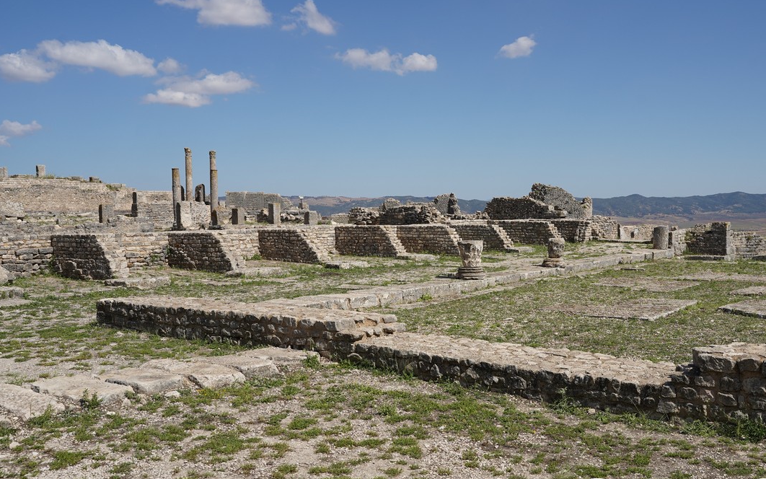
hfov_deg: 51.4
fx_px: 793
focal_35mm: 38
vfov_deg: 33.6
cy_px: 240
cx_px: 431
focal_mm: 33
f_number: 8
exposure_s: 1/500
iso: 100
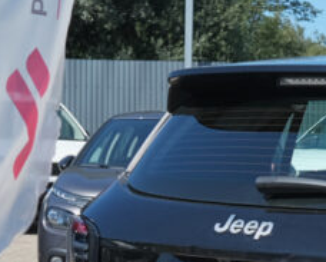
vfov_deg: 9.5
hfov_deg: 11.4
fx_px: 1546
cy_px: 326
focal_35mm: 160
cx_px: 523
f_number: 10
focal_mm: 25.6
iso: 160
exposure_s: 1/200
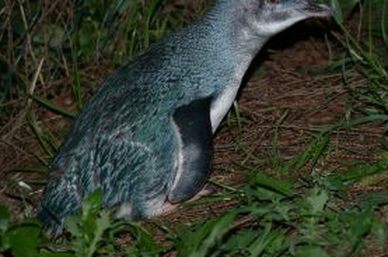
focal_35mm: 130
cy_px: 76
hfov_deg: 15.8
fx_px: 1399
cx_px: 213
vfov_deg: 10.5
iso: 100
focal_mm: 56
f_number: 4
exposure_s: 1/60
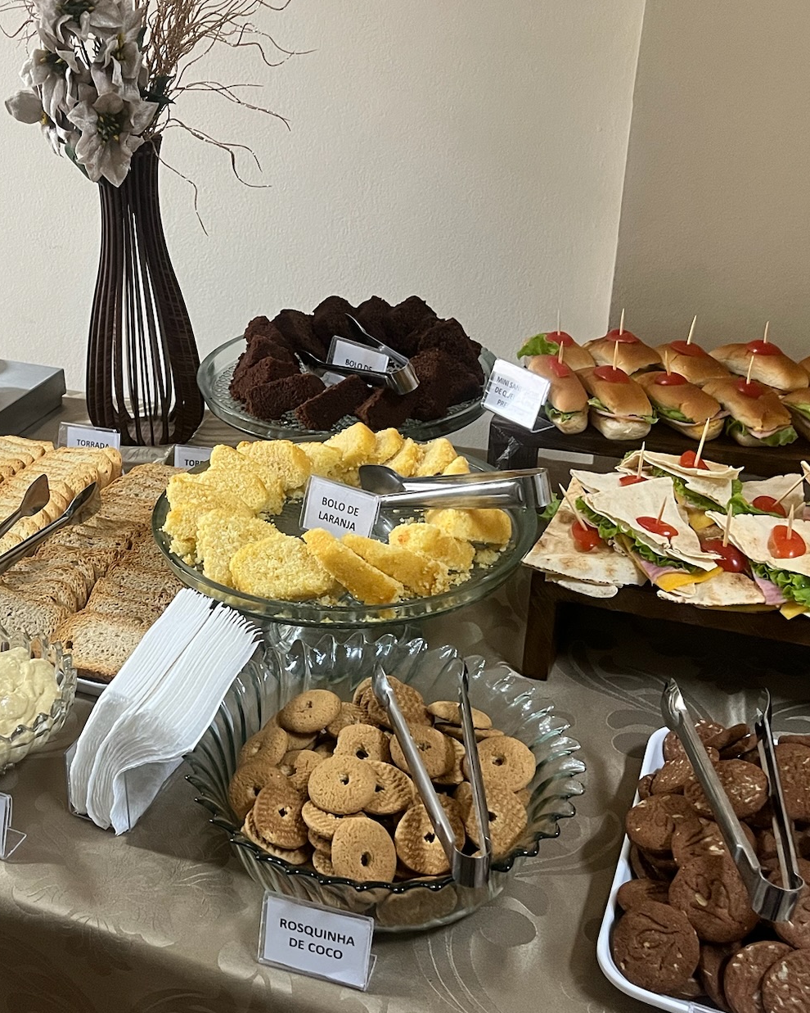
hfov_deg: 34.9
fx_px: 1258
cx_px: 200
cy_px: 557
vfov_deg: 43.8
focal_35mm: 42
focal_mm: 5.1
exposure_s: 1/60
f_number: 1.6
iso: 320
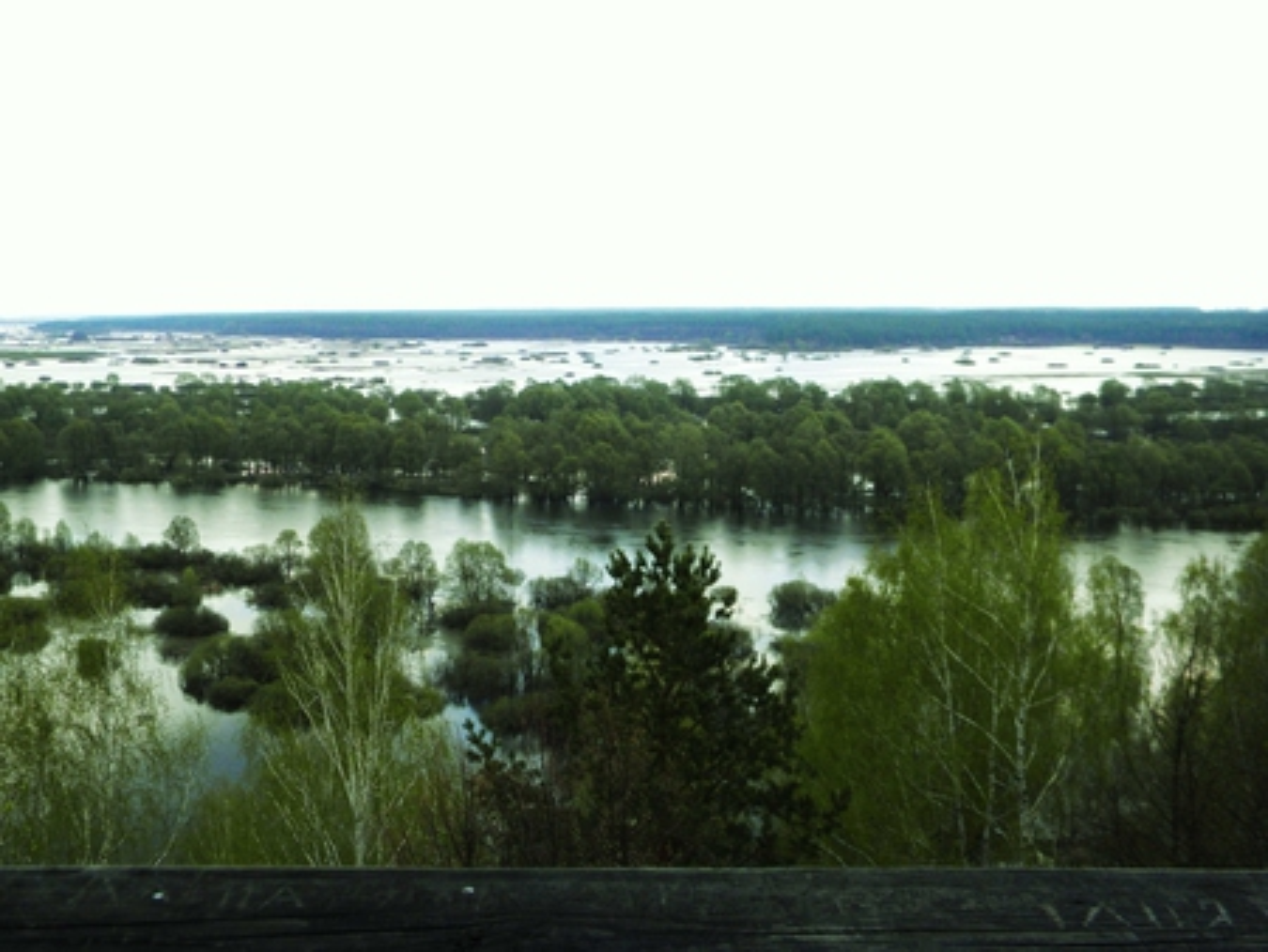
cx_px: 634
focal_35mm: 36
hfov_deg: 51.3
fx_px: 1319
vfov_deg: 39.7
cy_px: 476
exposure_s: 1/243
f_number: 3.7
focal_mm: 6.4
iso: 80
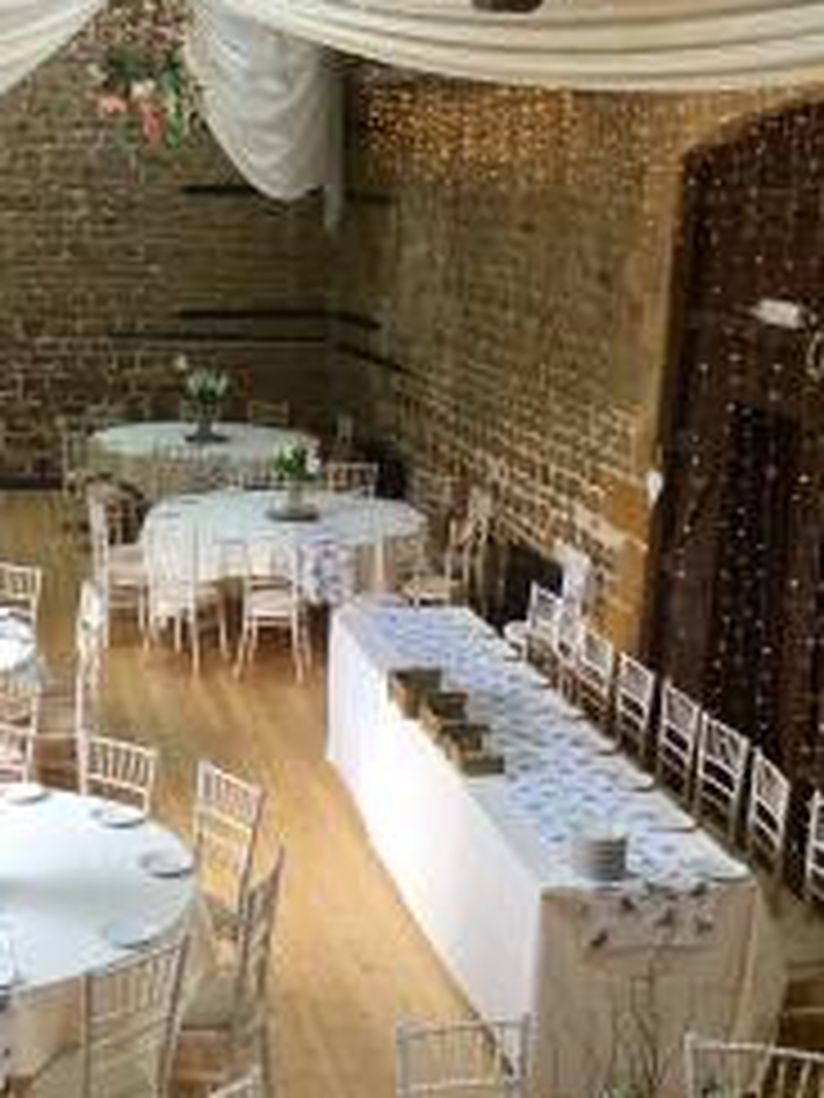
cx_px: 270
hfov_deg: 25.5
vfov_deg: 33.4
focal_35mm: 57
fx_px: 1809
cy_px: 328
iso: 25
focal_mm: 4.15
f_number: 2.2
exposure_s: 1/50
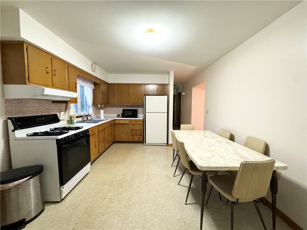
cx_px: 154
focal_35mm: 14
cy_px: 115
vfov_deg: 85.7
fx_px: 124
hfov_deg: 102.1
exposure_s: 1/60
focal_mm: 2.22
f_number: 2.2
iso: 640
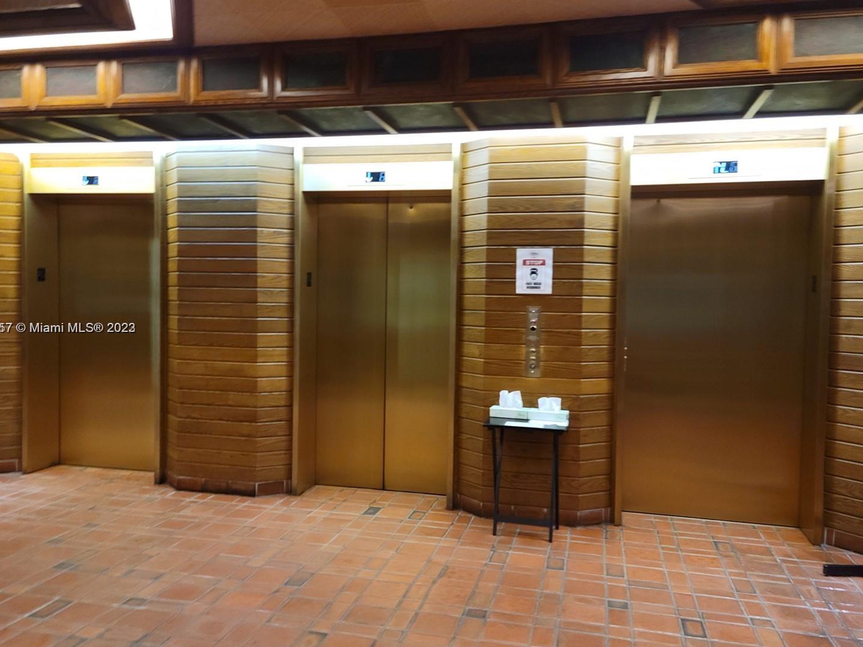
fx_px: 773
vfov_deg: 45.4
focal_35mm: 31
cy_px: 329
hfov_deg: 58.3
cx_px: 422
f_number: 2
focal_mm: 5.9
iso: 640
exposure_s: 1/30
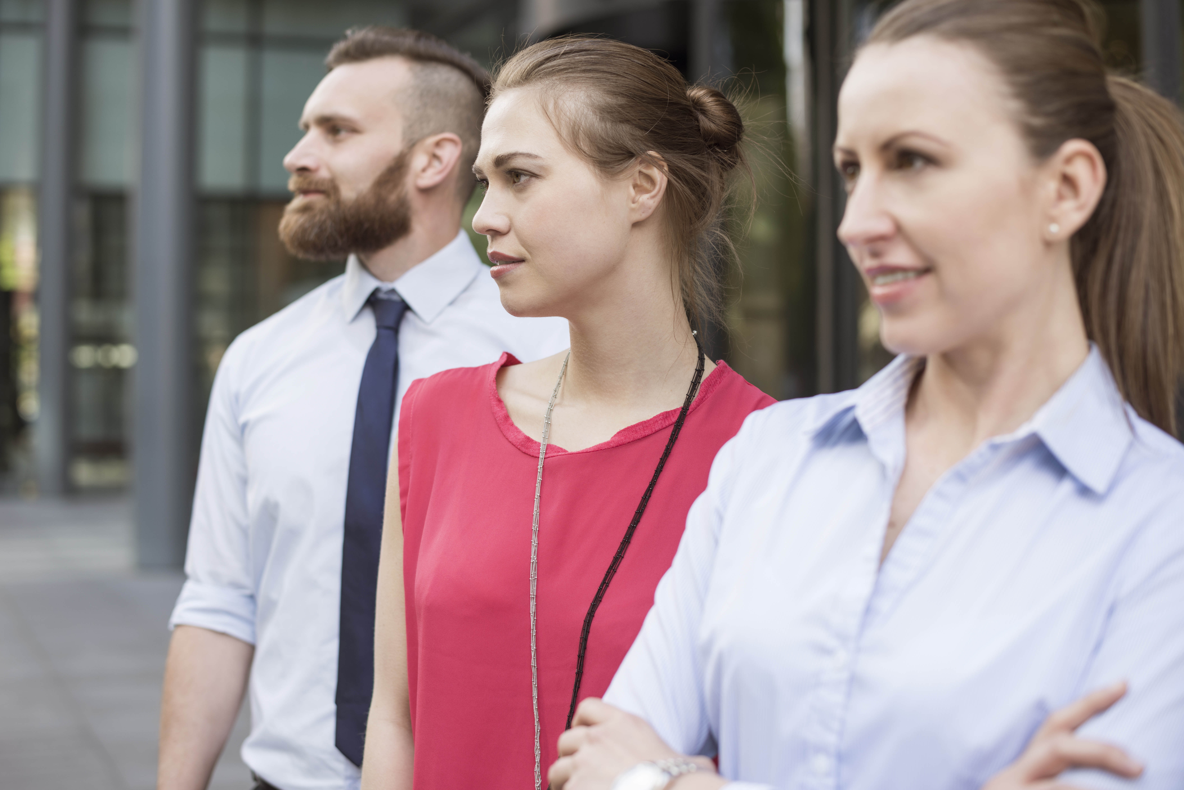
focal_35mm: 50
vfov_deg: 27.0
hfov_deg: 39.6
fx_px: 1645
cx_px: 592
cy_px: 395
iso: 100
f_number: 2.8
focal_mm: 50
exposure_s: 1/160
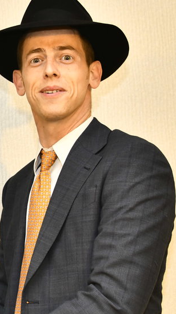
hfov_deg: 7.2
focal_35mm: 166
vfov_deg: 13.0
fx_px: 1378
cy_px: 145
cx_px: -68
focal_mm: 62
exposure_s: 1/125
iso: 1250
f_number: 5.6
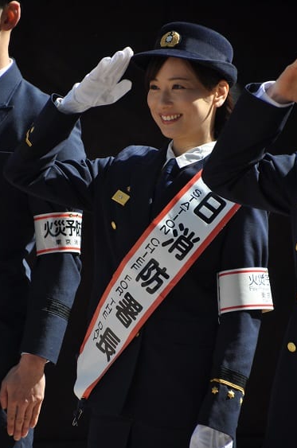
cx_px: 141
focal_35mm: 480
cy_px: 220
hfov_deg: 2.9
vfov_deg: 4.3
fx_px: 5965
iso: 200
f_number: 6.3
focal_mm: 300
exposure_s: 1/320
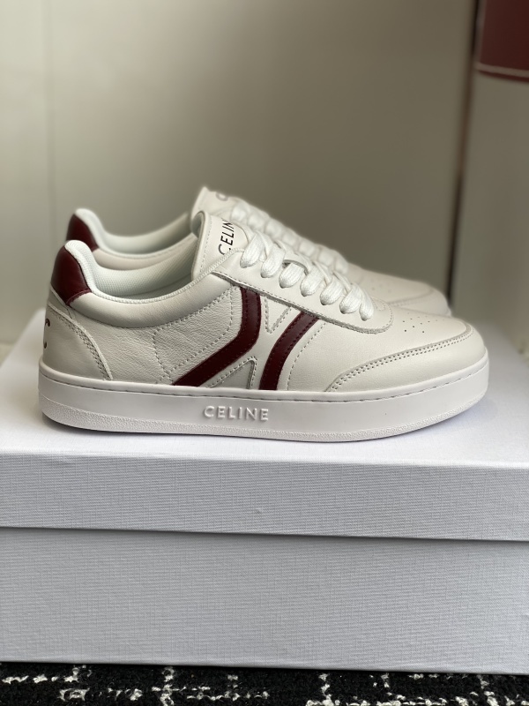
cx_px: 264
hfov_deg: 28.0
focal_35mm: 52
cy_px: 353
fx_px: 1060
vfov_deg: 36.8
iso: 20
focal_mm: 6
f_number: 2
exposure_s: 1/287
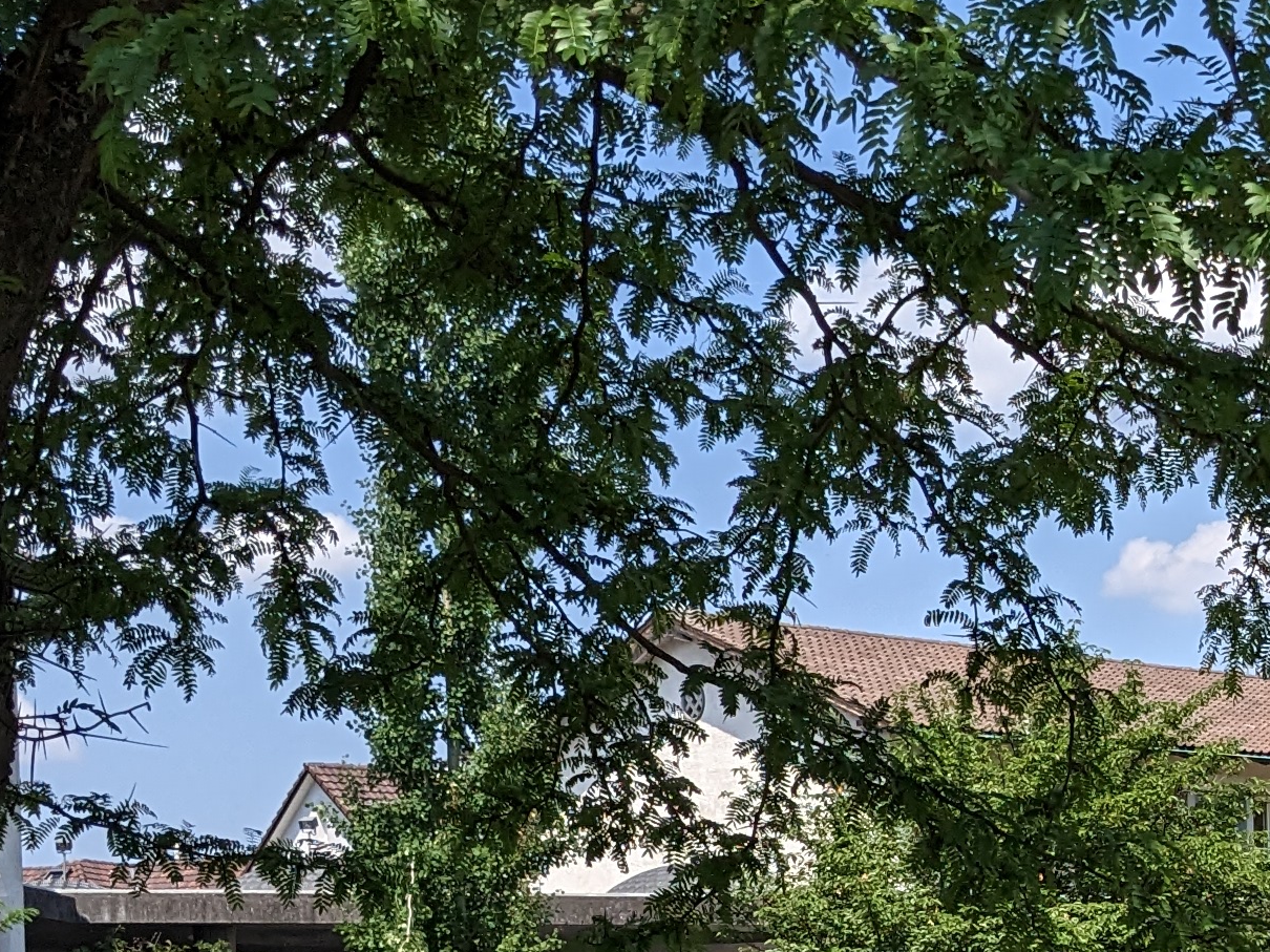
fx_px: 3301
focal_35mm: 90
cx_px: 1371
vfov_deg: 15.8
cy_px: 1150
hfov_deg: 20.8
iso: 59
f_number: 1.73
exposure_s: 1/2924
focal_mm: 4.38
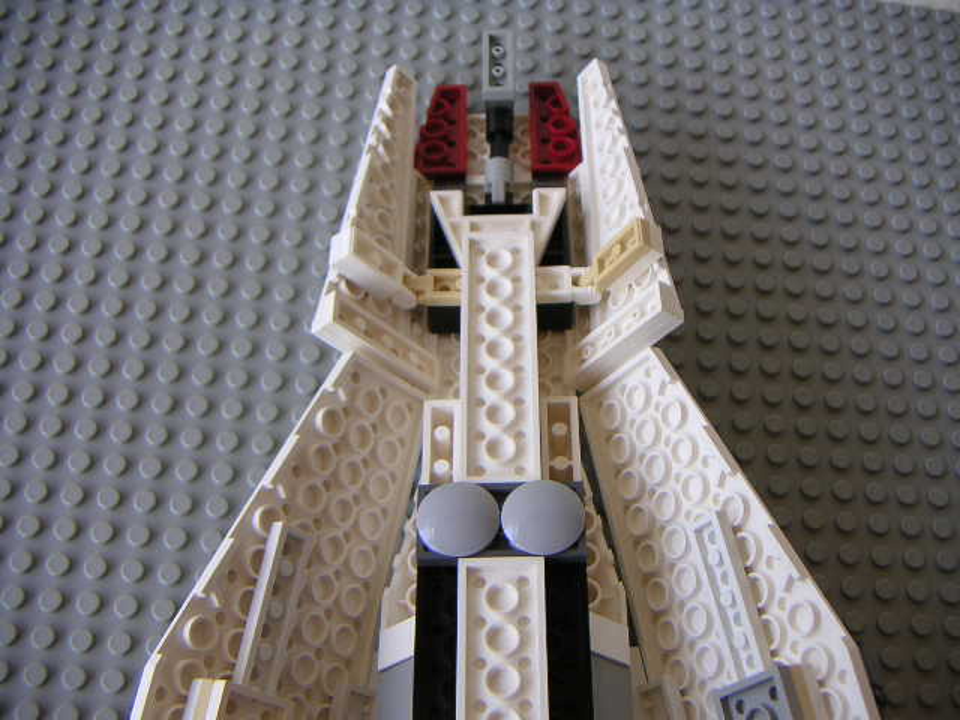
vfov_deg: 35.1
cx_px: 480
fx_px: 1137
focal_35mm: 41
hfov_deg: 45.8
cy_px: 360
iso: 64
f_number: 2.9
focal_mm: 5.4
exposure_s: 1/90
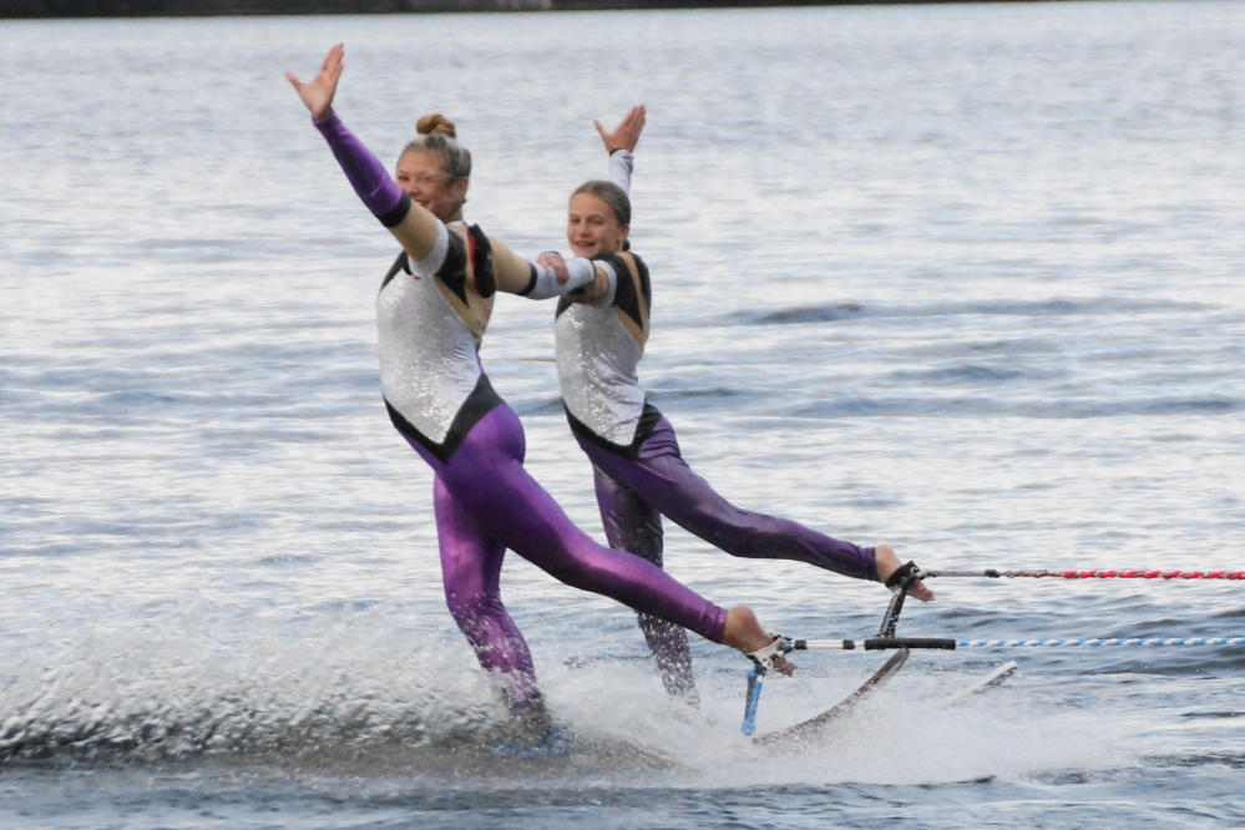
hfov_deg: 9.8
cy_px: 415
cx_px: 622
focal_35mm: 210
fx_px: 7262
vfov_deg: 6.5
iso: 500
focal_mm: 140
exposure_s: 1/250
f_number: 5.6
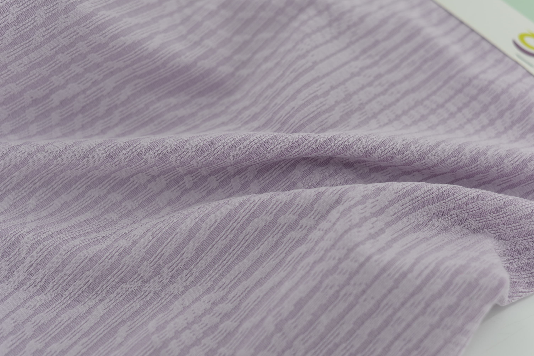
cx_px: 267
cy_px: 178
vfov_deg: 27.0
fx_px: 742
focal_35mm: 50
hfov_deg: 39.6
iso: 100
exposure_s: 1/200
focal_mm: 50
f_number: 3.5
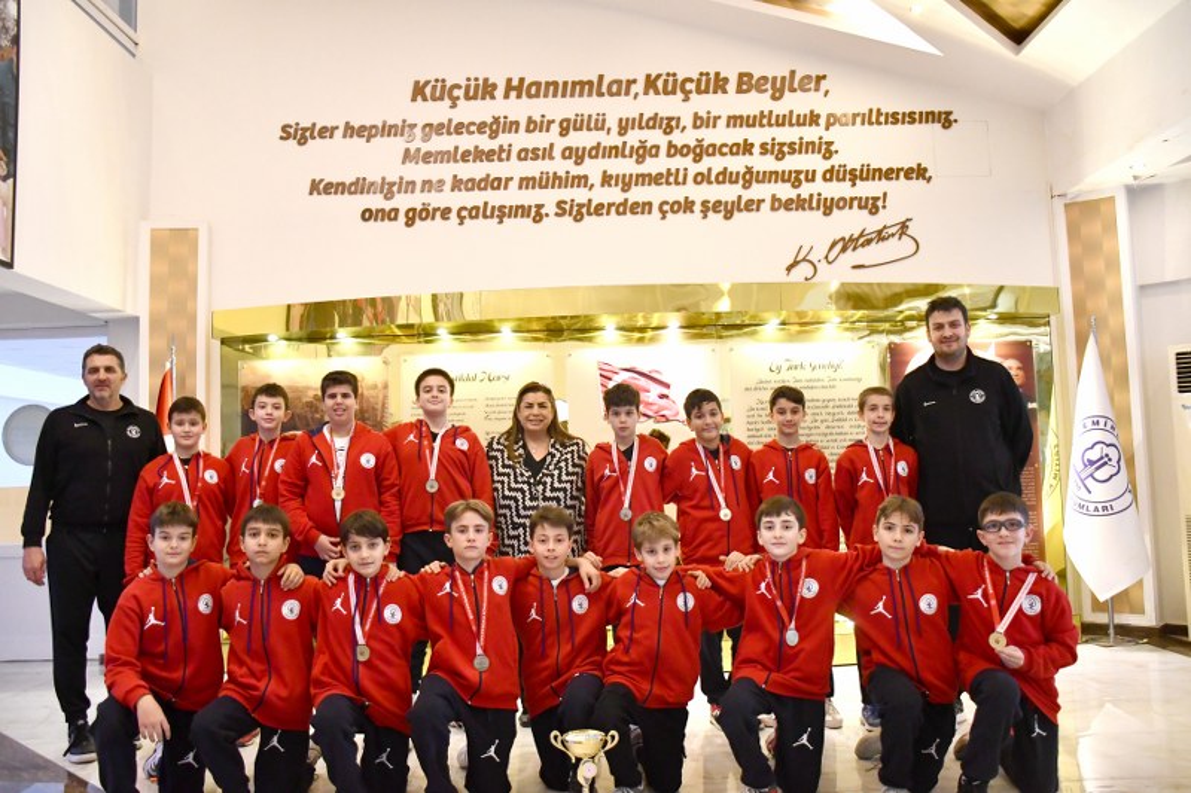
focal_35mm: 30
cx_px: 596
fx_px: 992
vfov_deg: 43.6
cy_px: 396
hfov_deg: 61.9
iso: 3200
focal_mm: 20
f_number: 3.5
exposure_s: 1/80
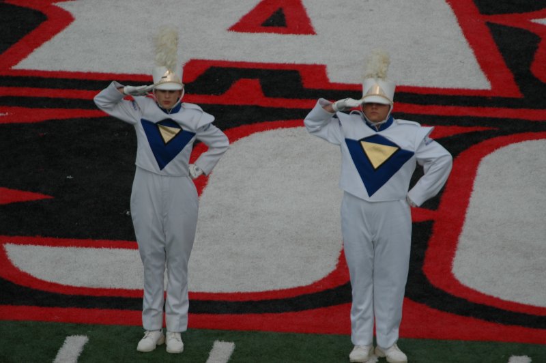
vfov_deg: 2.3
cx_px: 273
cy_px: 182
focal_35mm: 600
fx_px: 9092
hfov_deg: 3.4
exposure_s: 1/800
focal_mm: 400
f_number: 5.6
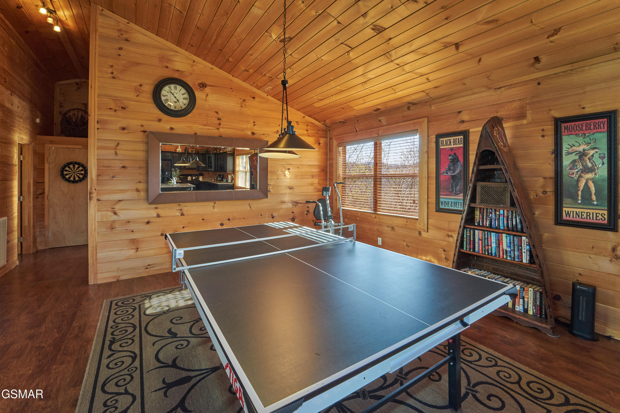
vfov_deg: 81.2
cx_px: 310
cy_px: 206
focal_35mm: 14
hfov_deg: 104.3
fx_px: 241
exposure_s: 1/10
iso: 1000
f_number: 14
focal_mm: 14
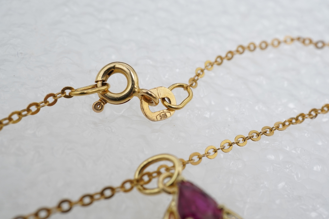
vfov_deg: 29.2
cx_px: 163
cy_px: 111
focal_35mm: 46
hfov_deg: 42.7
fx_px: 420
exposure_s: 1/125
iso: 640
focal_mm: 30
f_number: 22
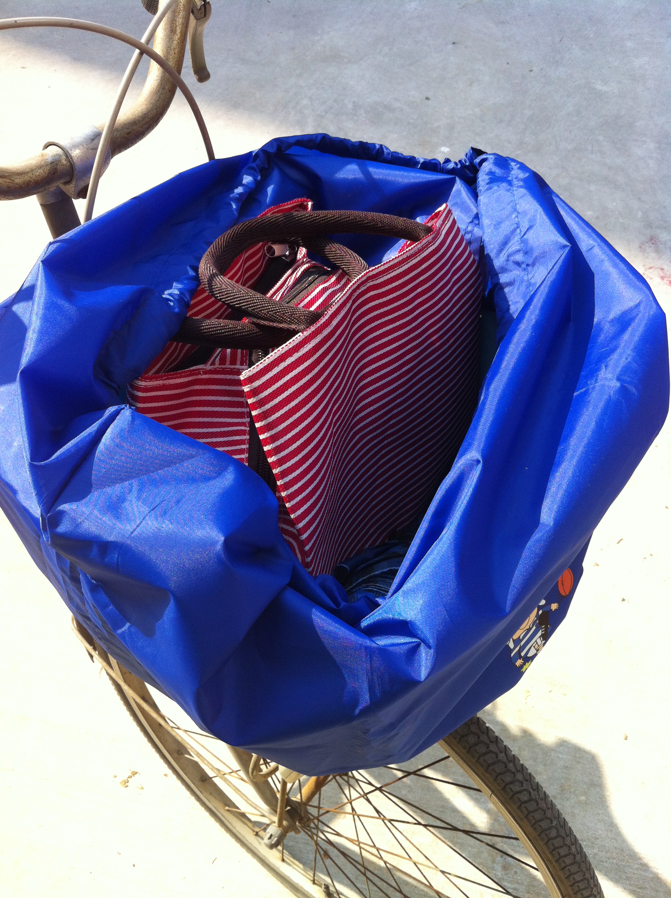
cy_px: 449
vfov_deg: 52.7
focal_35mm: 35
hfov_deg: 40.6
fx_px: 907
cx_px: 336
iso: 80
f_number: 2.8
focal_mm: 3.85
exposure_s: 1/321
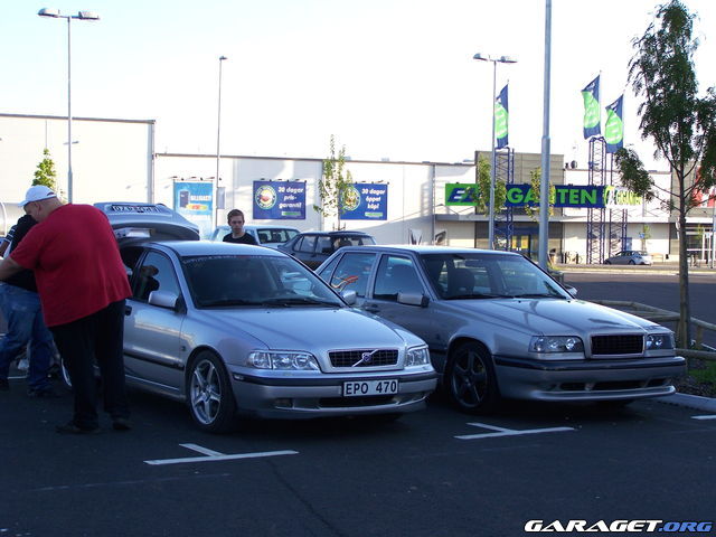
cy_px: 268
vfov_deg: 21.9
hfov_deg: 29.0
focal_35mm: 67
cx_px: 358
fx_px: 1386
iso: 64
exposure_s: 1/200
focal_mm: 11.1
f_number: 3.2
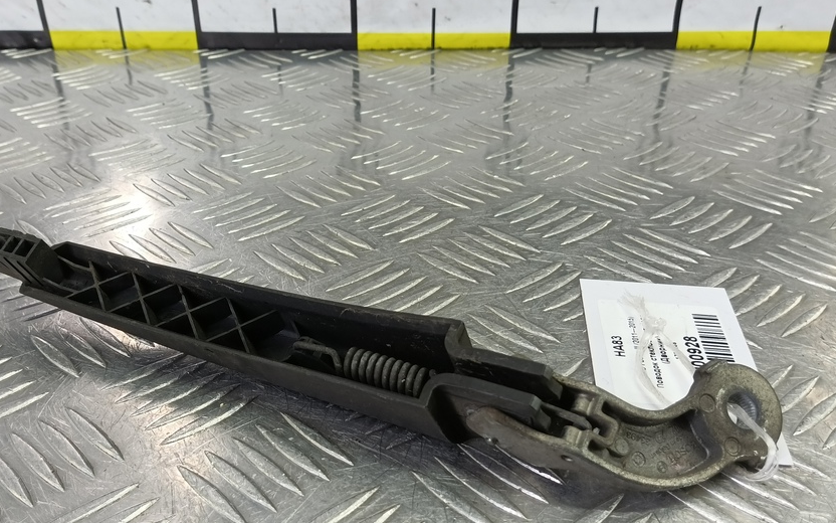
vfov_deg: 41.5
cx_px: 376
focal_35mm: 30
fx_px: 684
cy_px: 331
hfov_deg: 62.8
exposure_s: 1/50
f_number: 1.6
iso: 136
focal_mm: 4.11
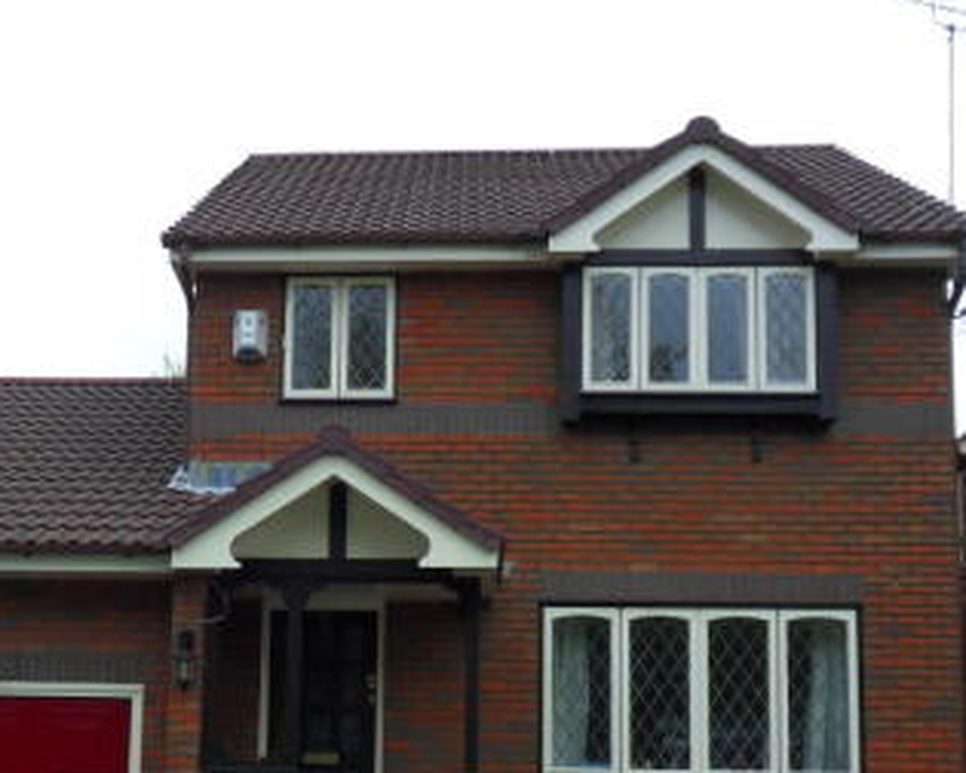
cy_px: 594
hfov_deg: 28.8
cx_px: 271
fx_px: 1858
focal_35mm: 65
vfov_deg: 23.2
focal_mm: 6.3
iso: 100
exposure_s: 1/90
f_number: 3.9
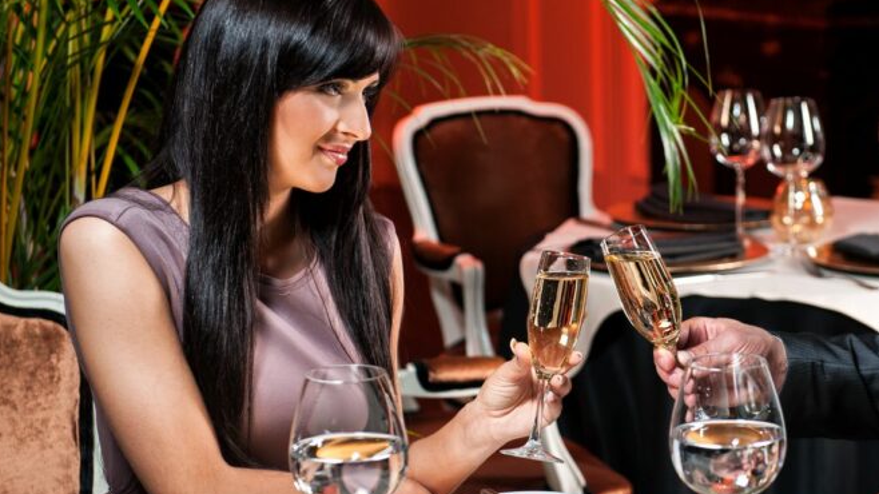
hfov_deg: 18.7
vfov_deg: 10.6
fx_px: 2657
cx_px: 632
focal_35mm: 114
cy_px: 284
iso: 320
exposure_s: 1/160
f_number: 4
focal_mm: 70
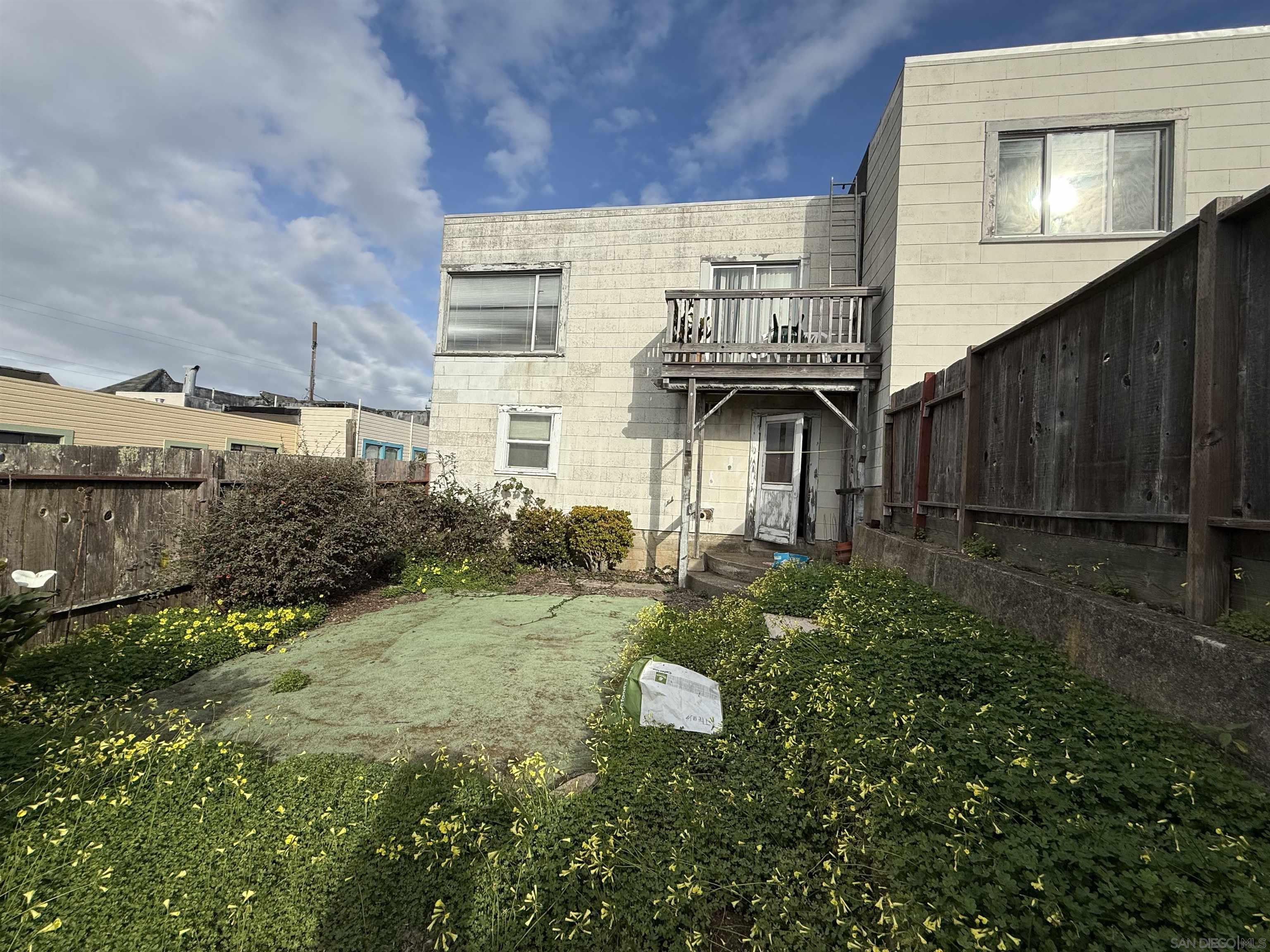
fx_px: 514
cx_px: 635
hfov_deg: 102.1
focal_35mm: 14
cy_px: 476
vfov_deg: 85.7
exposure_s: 1/2611
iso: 50
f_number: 2.2
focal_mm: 2.22
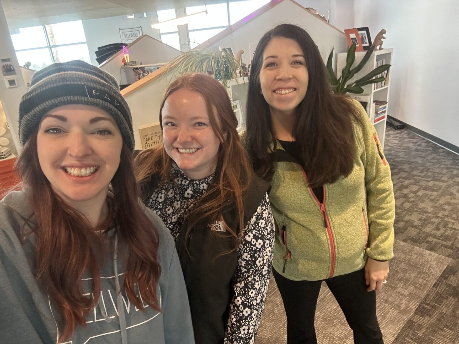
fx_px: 305
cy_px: 172
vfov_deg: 58.9
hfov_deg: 73.9
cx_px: 230
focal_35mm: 23
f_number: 1.9
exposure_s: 1/60
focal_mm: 2.69
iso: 320
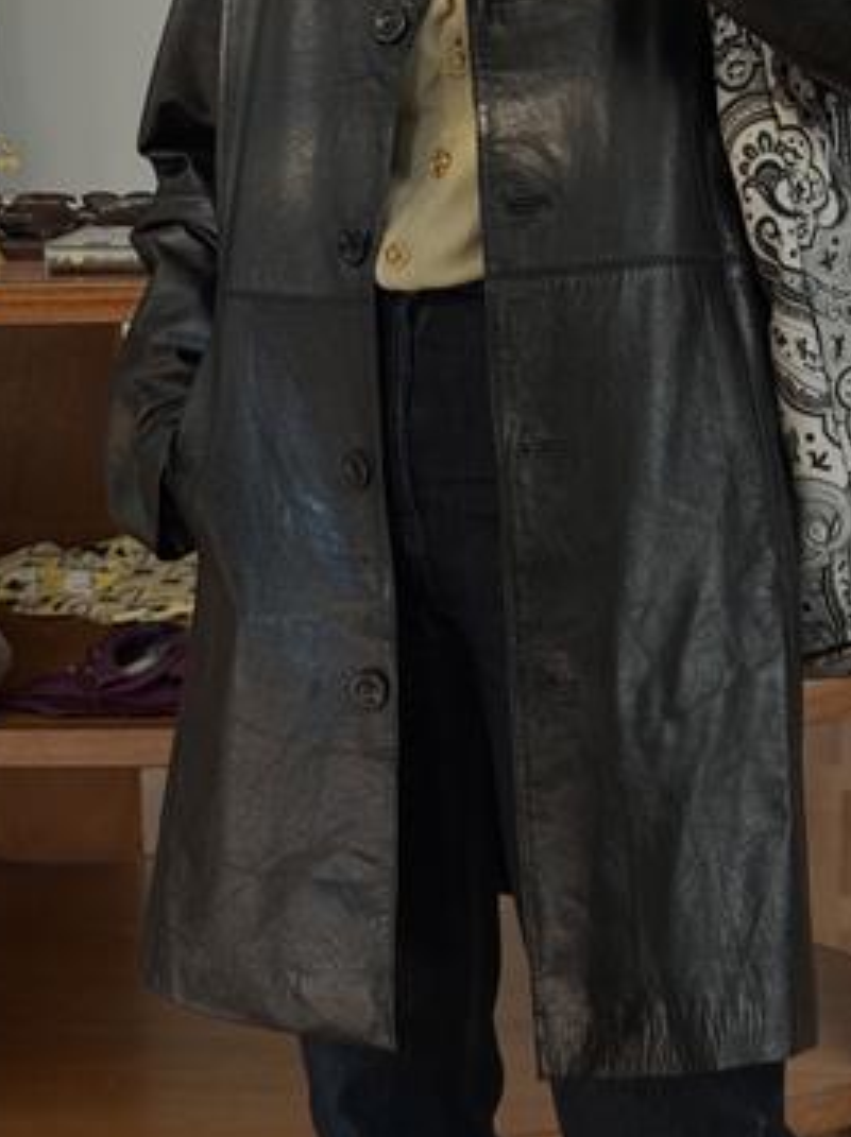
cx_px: 526
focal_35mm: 70
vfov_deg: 27.7
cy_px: 395
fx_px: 2299
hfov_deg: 20.9
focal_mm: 6.76
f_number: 1.78
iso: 500
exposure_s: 1/33
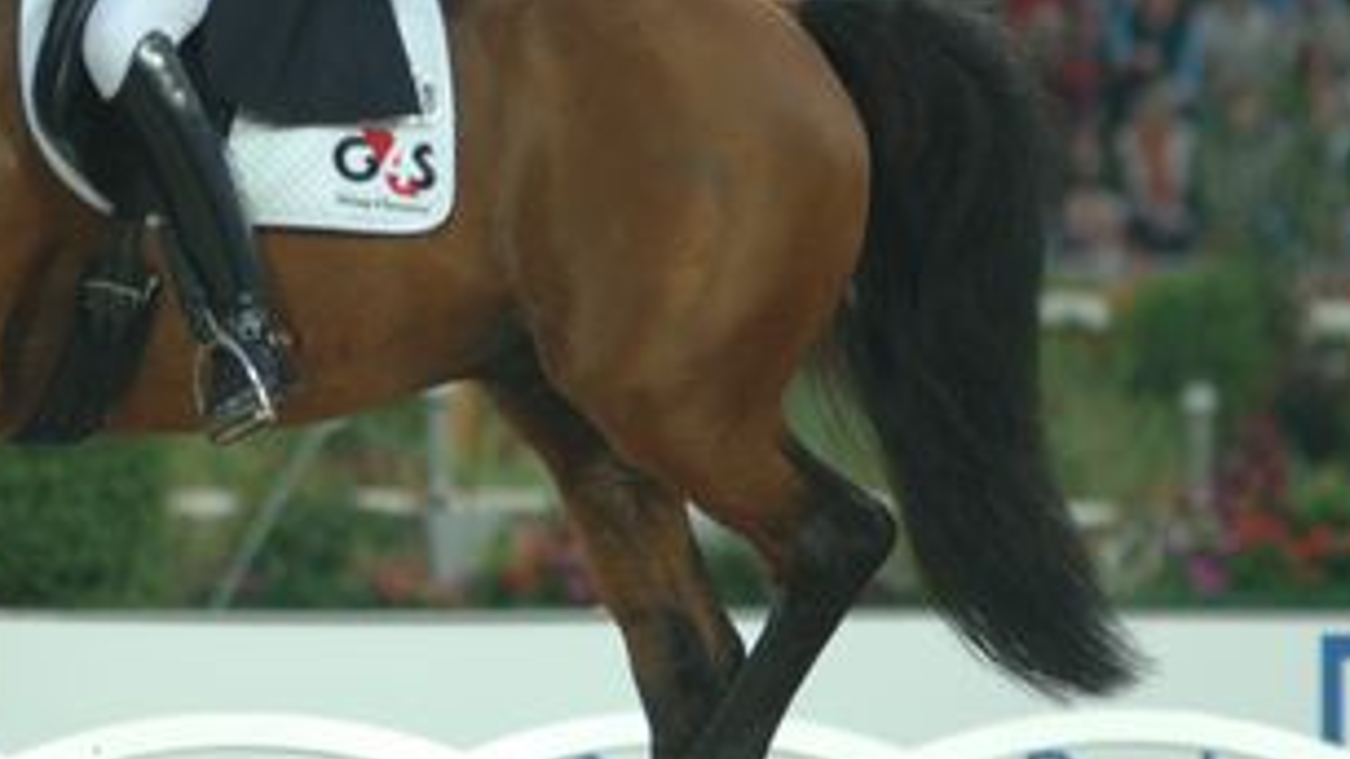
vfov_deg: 1.9
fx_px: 23478
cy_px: 152
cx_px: 357
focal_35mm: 656
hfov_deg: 3.3
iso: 400
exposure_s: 1/320
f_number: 2.8
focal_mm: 200
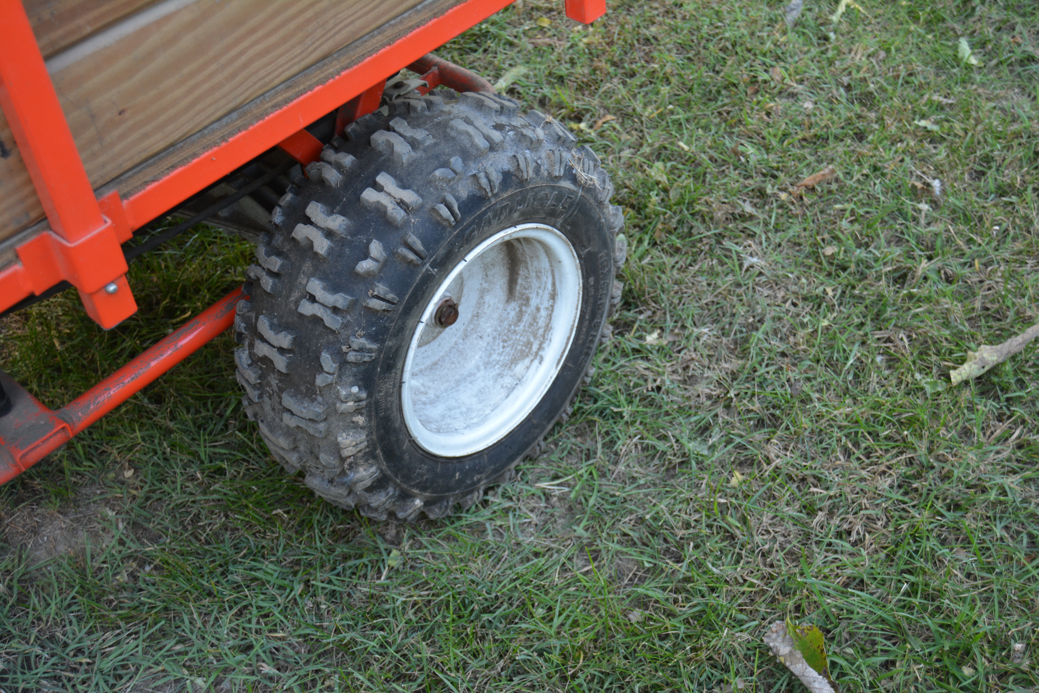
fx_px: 1342
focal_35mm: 46
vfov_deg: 28.9
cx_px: 520
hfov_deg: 42.3
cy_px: 346
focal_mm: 31
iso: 400
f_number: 5
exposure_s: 1/100
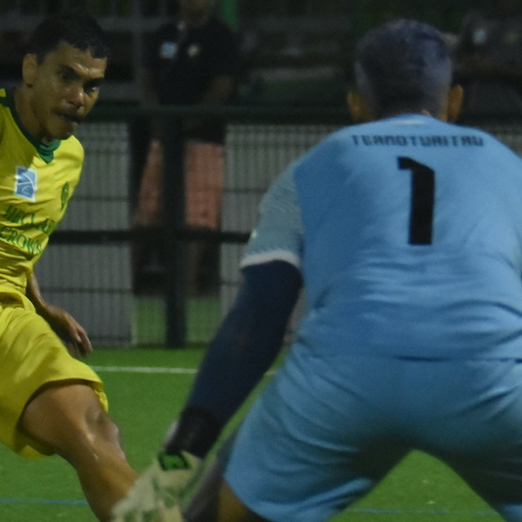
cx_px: 45
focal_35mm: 891
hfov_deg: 2.0
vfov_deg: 2.0
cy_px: 271
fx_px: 15201
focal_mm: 200
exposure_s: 1/400
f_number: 5.6
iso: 4000
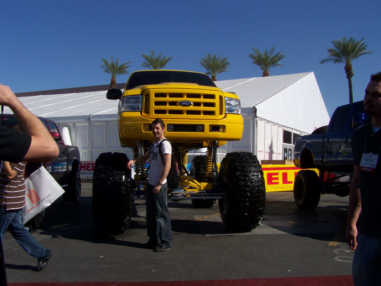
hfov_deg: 49.0
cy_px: 143
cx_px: 190
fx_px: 418
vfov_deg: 37.7
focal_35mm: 38
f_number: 5.6
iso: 64
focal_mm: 6.3
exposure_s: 1/640
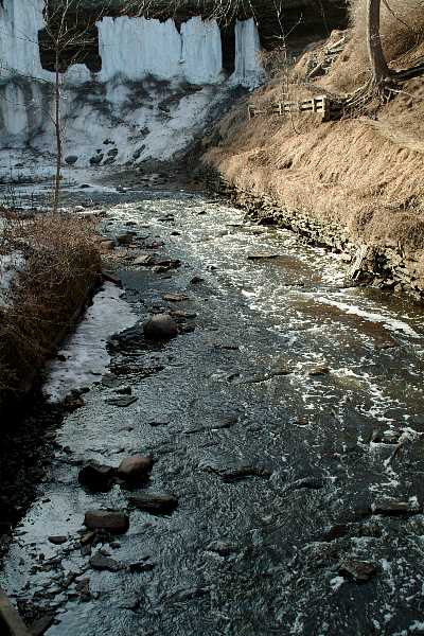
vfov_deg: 46.4
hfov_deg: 31.9
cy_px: 318
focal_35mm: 42
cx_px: 212
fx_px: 742
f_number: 6.7
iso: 200
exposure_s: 1/180
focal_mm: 28
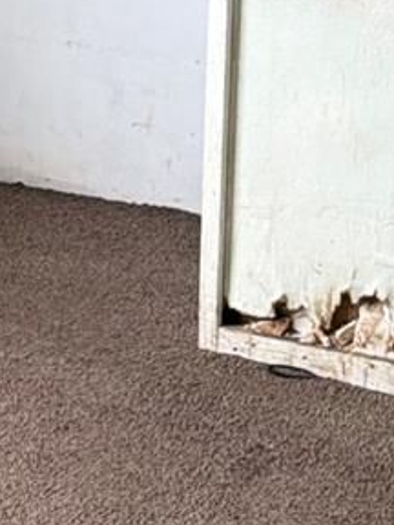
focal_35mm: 125
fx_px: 1897
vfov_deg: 15.7
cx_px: -147
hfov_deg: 11.5
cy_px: 188
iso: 320
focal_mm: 6.76
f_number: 1.78
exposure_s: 1/60
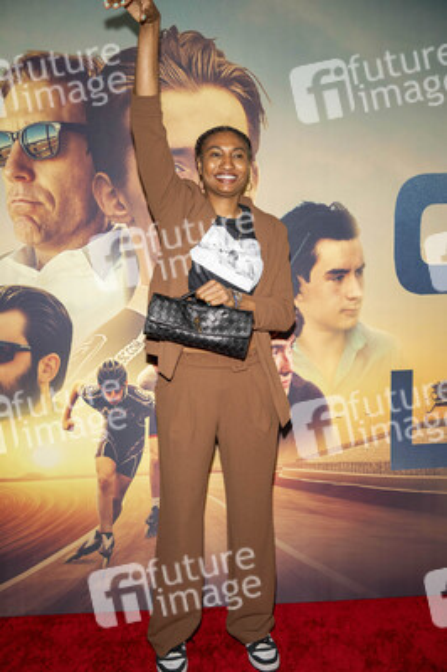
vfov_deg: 54.5
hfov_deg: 37.8
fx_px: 653
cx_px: 224
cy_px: 336
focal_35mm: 35
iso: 800
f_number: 4.5
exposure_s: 1/200
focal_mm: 35
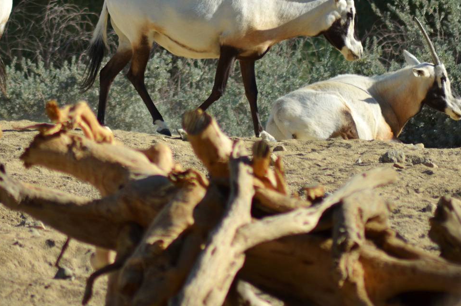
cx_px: 200
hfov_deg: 2.8
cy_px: 69
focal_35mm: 747
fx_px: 9548
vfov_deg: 1.8
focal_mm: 300
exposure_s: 1/2000
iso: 280
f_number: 5.6
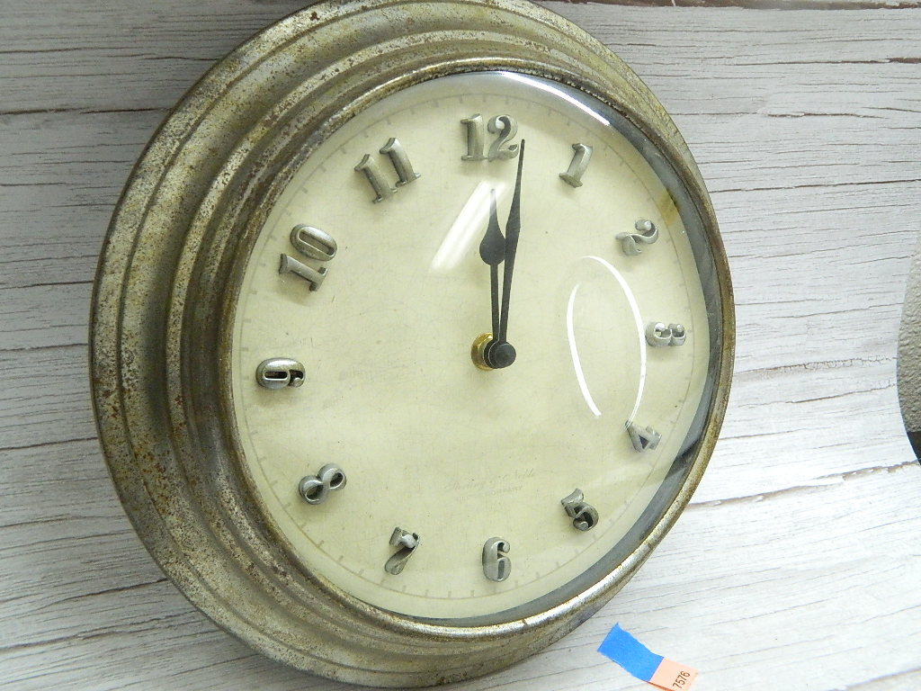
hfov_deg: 45.8
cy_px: 346
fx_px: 1091
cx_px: 460
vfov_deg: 35.1
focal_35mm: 41
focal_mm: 7.3
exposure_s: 1/80
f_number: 3.5
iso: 400
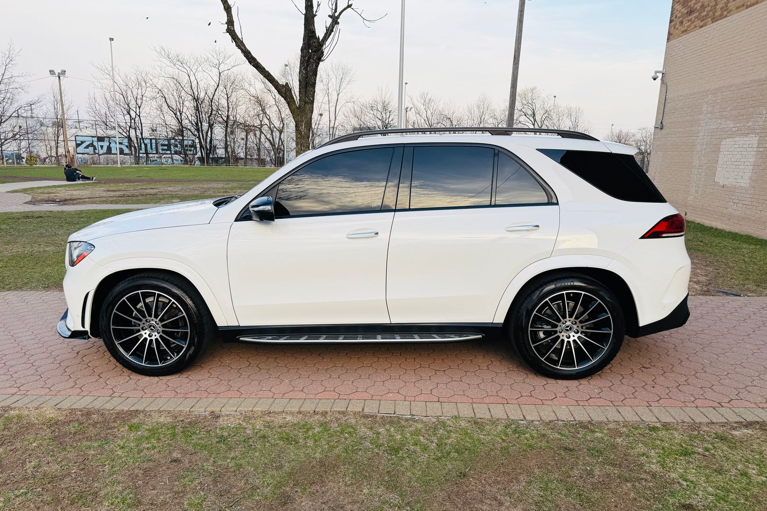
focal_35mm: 25
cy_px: 278
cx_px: 384
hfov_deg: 71.5
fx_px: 533
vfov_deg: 51.2
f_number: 1.78
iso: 80
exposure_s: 1/780
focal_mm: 6.76
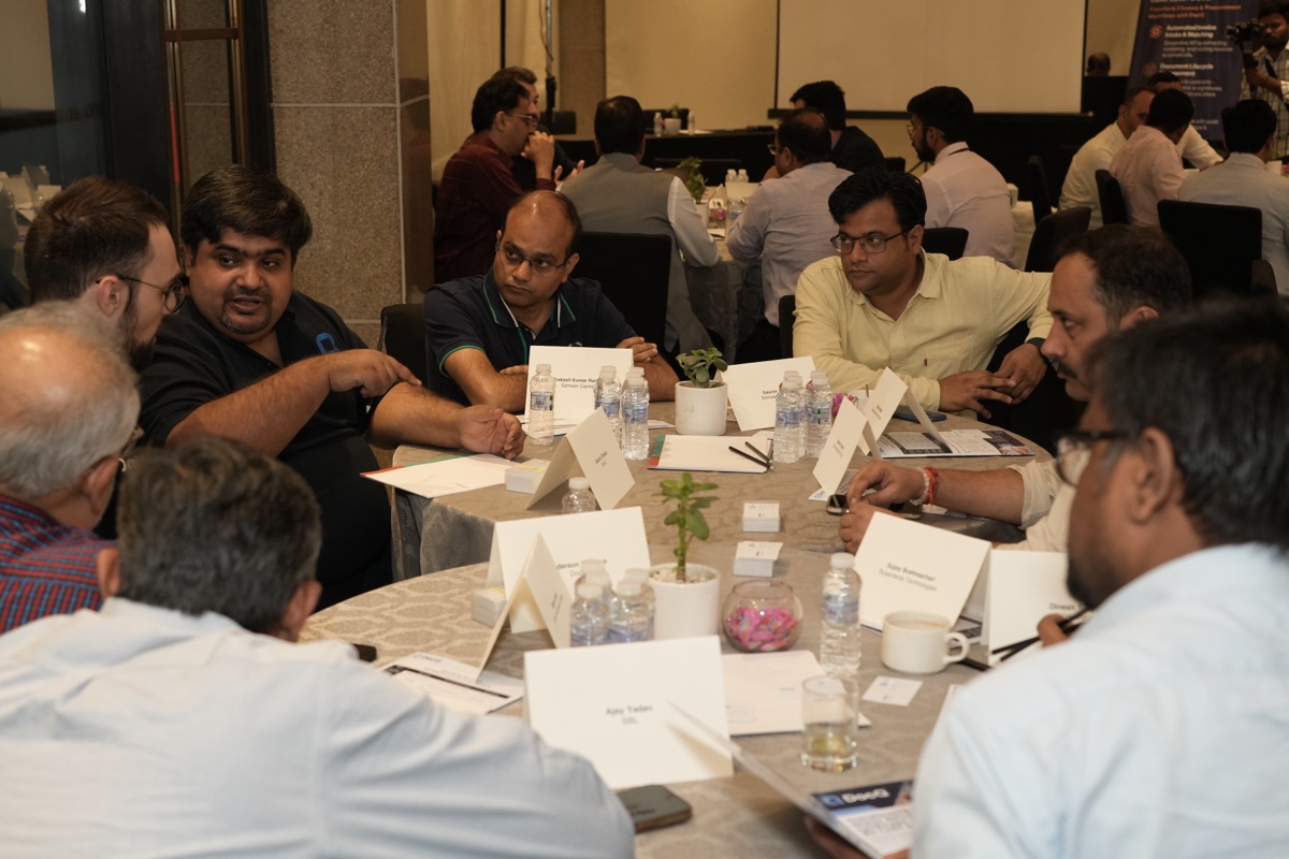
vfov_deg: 27.5
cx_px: 644
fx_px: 1754
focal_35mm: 49
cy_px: 430
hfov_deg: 40.3
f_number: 5
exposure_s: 1/125
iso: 2000
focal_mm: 49
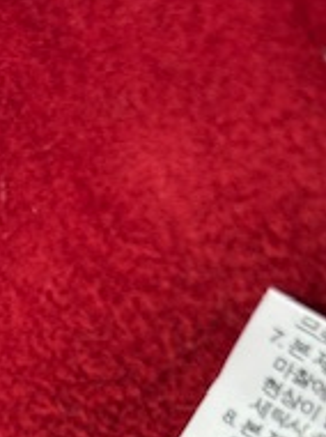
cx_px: 51
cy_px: 577
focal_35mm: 162
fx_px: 2039
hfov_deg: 9.1
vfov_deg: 11.9
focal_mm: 6.76
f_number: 1.78
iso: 50
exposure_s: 1/50
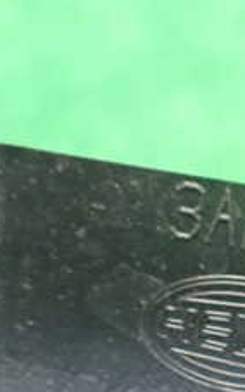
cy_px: 330
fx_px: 897
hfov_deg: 14.9
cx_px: 316
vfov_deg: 24.1
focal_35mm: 84
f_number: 2.3
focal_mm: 5.4
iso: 800
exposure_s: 1/30
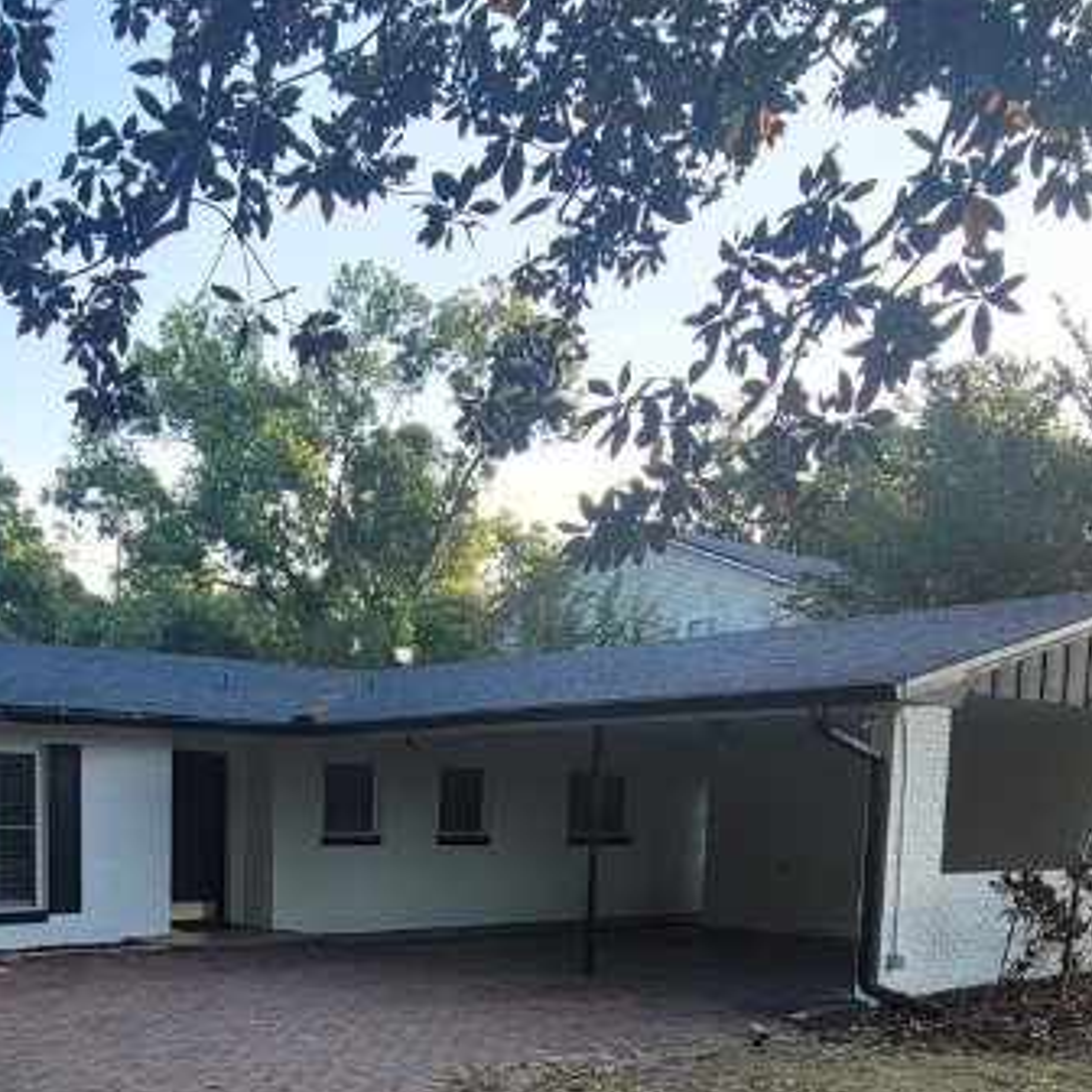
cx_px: 276
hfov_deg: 45.6
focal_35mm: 35
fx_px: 1249
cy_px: 959
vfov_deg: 43.6
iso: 64
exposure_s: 1/158
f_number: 2.2
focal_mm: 2.2
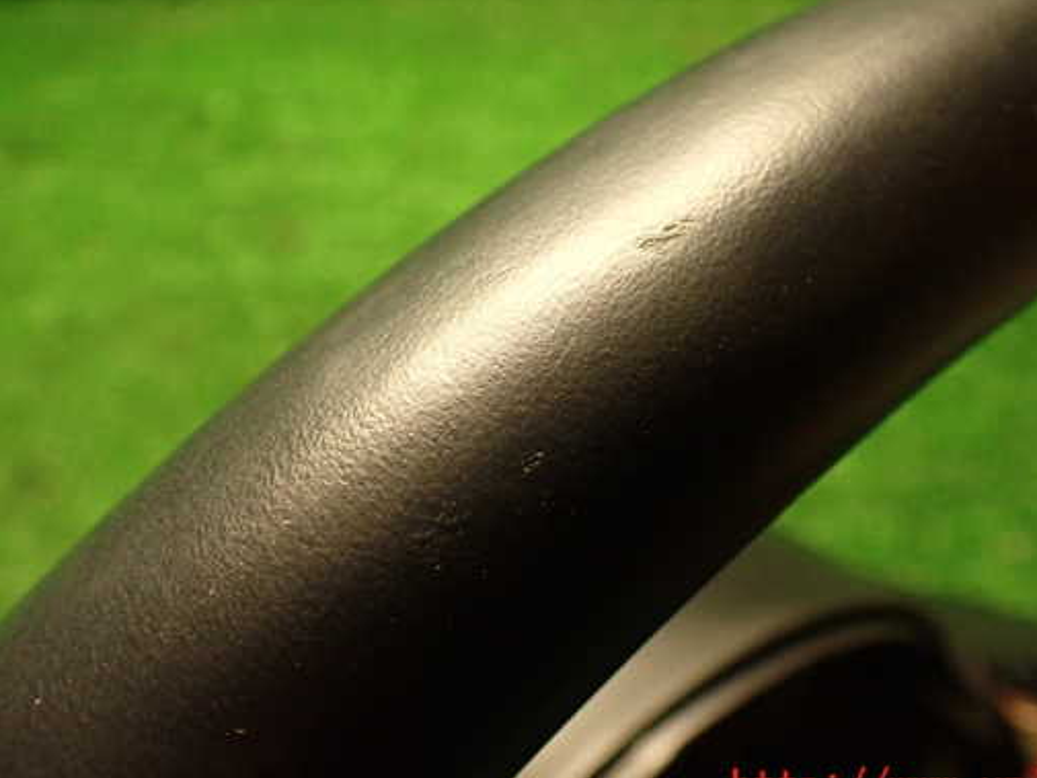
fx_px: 1139
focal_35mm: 38
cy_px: 353
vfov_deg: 37.7
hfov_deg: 48.9
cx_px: 579
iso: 640
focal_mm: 5.79
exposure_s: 1/30
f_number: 2.4
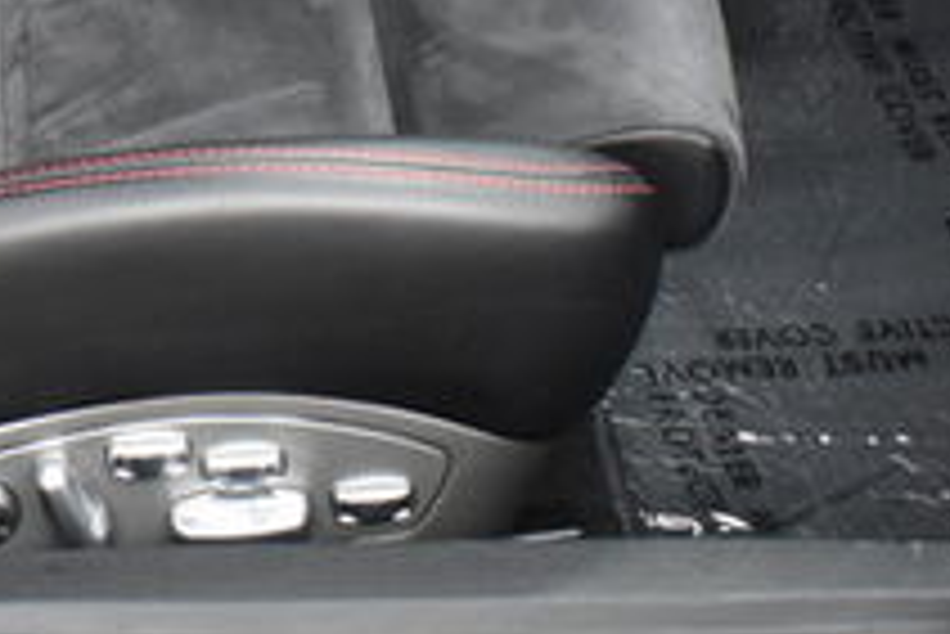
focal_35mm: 131
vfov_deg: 9.9
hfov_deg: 15.1
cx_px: -171
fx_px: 3459
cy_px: -490
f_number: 3.5
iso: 2000
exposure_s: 1/30
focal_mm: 18
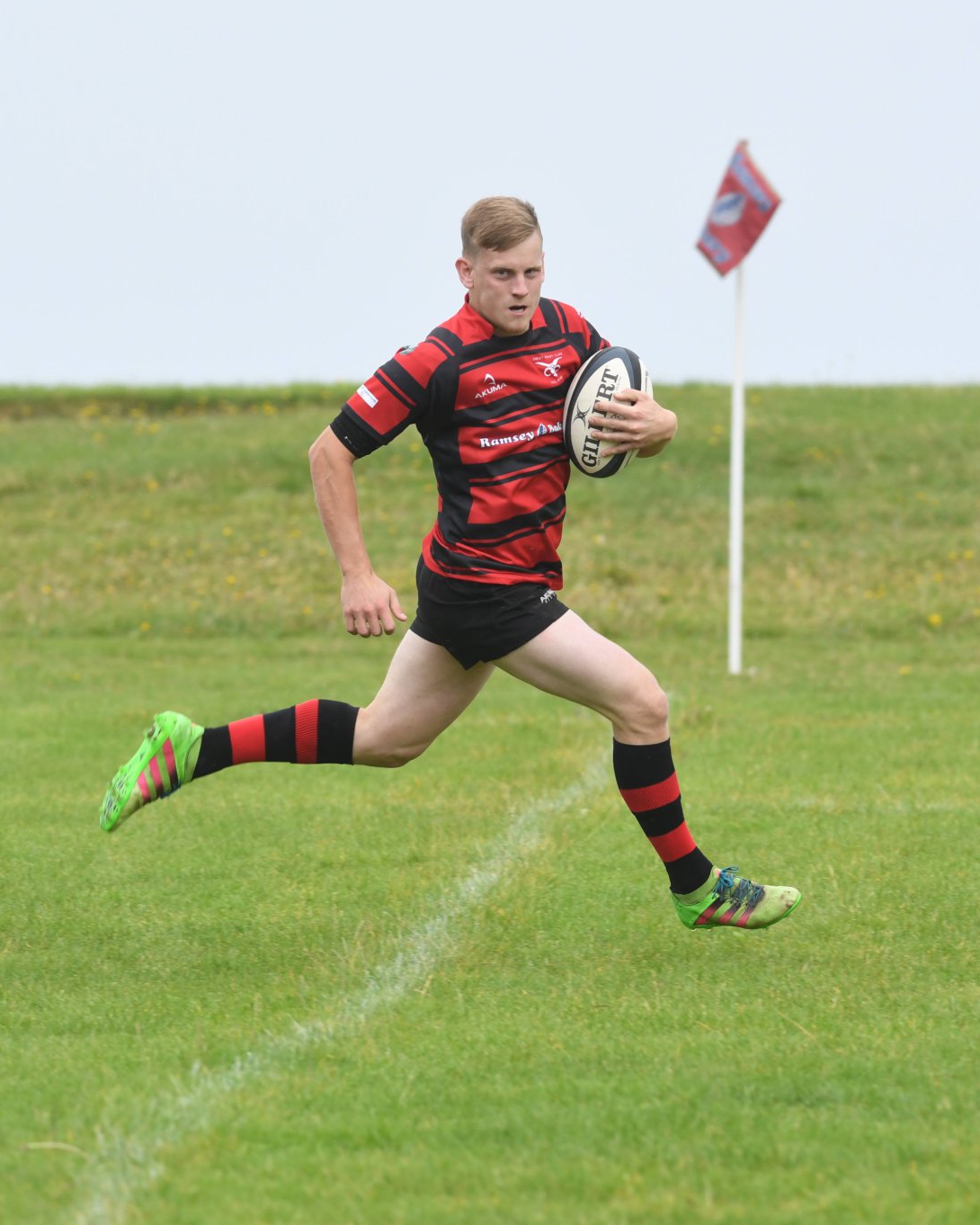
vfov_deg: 3.0
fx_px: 23017
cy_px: 612
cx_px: 401
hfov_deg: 2.4
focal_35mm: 635
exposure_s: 1/1000
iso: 500
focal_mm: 300
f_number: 7.1
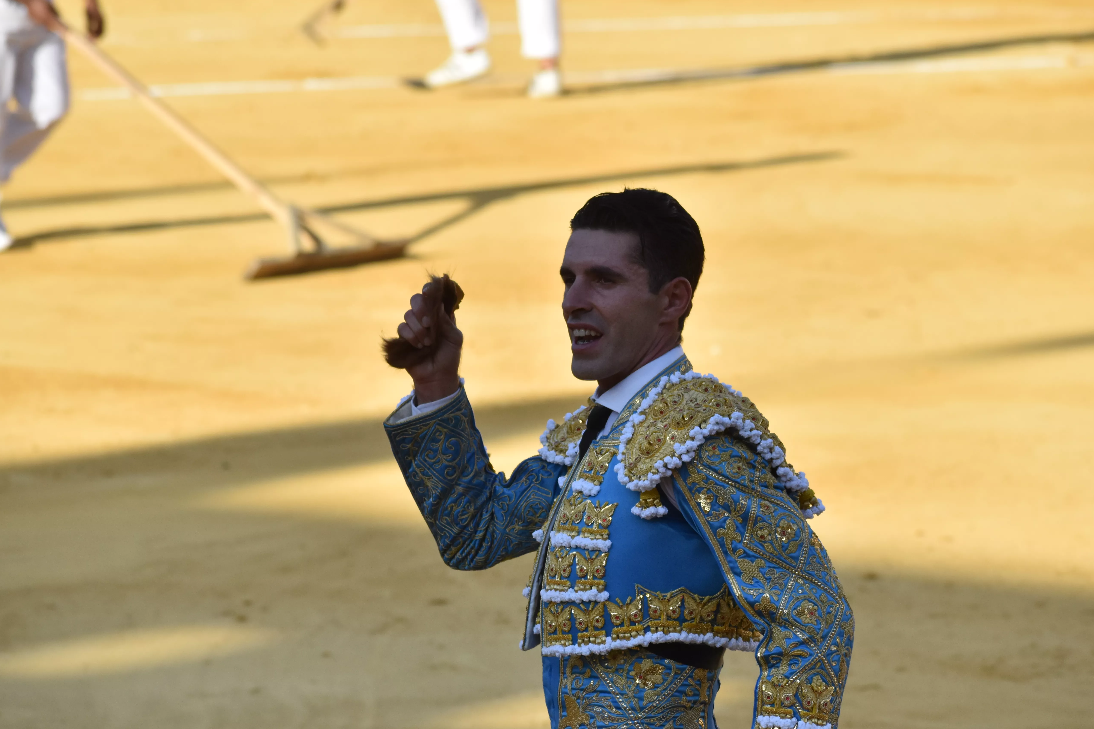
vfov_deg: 5.6
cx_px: 553
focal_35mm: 247
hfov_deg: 8.3
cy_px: 373
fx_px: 7506
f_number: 6.3
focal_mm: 140
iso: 800
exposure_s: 1/2500
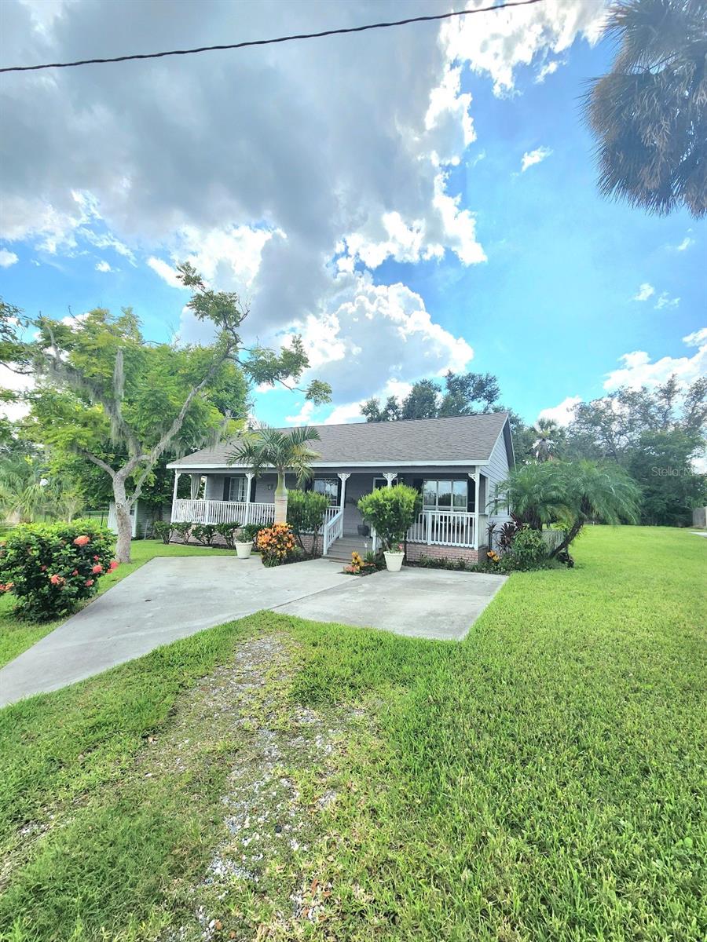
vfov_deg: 106.2
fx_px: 354
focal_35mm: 13
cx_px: 354
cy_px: 471
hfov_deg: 89.9
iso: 50
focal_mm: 2.2
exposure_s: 1/2000
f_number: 2.2
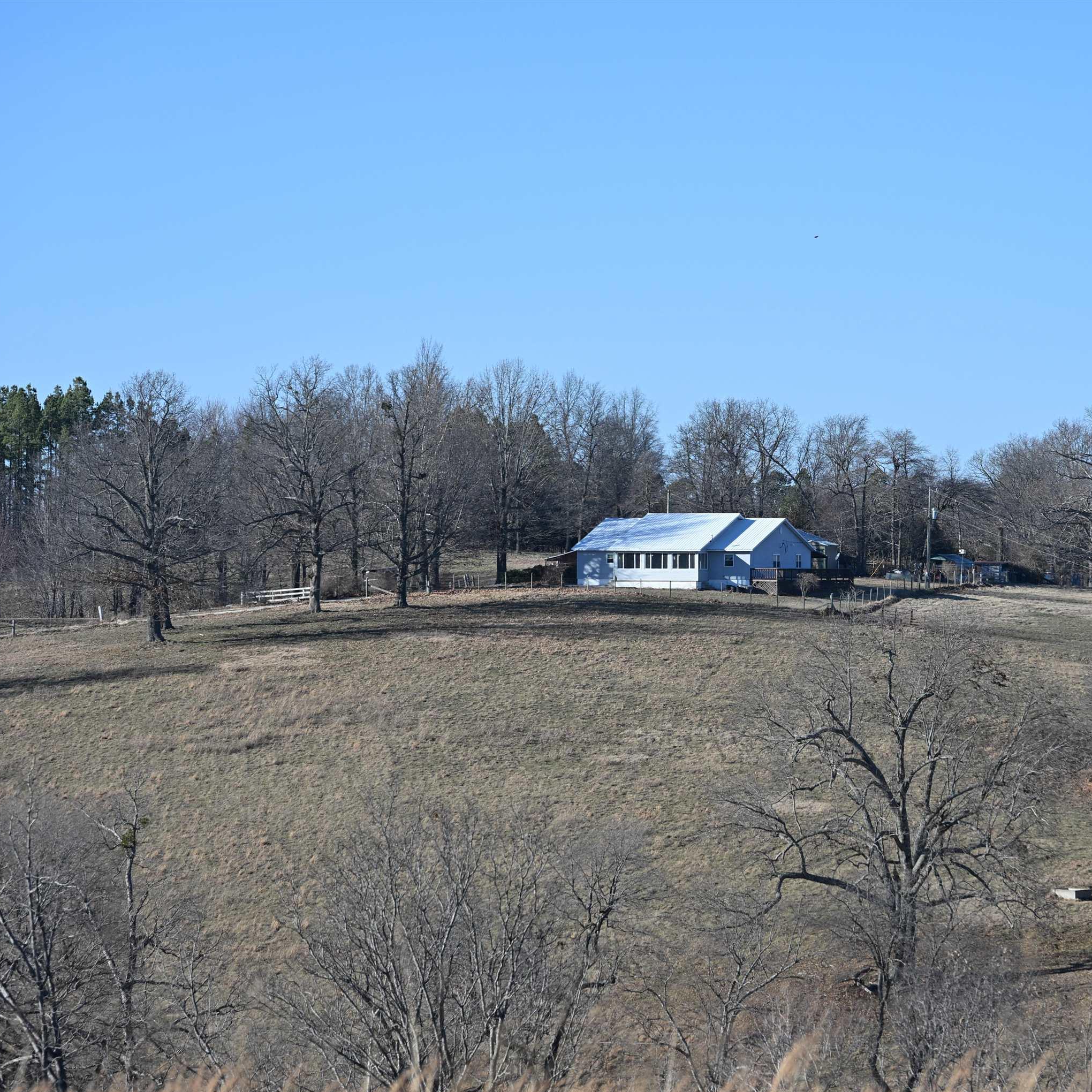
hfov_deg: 9.1
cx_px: 720
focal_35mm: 192
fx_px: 6853
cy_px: 547
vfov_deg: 9.1
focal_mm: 150
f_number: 5.6
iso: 110
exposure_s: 1/500
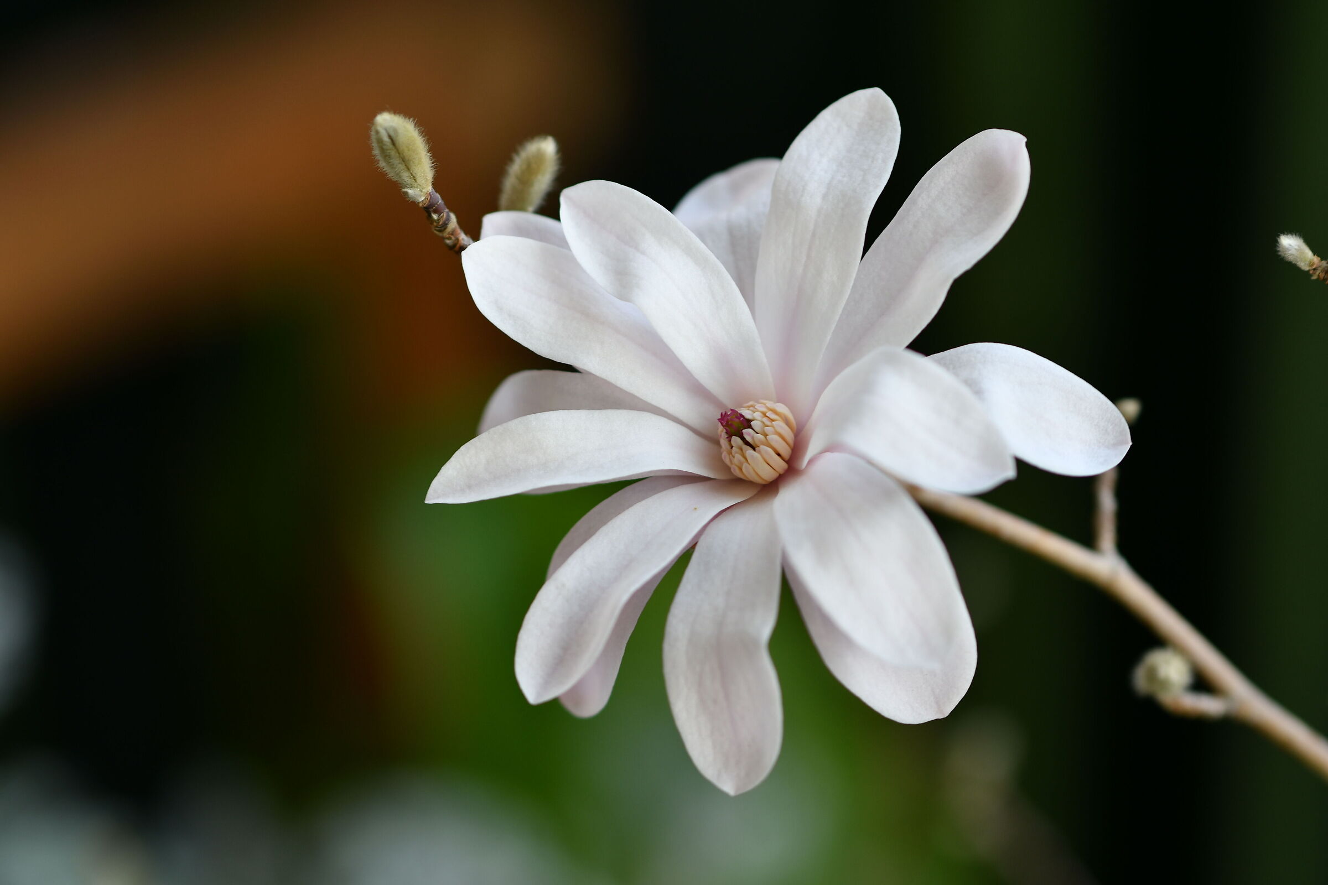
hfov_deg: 15.2
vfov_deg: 10.2
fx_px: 4980
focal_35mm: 135
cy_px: 442
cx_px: 664
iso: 100
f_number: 3.3
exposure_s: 1/250
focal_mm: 90
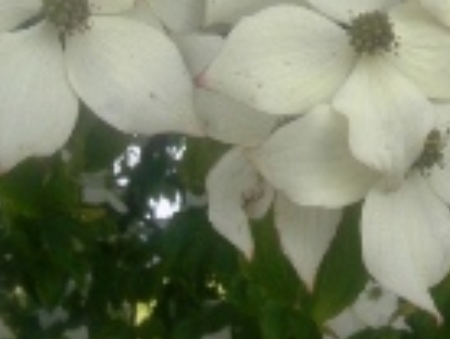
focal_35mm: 123
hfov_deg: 16.0
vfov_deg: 11.7
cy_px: -121
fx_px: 1602
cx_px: 300
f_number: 4.4
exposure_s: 1/200
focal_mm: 6.3
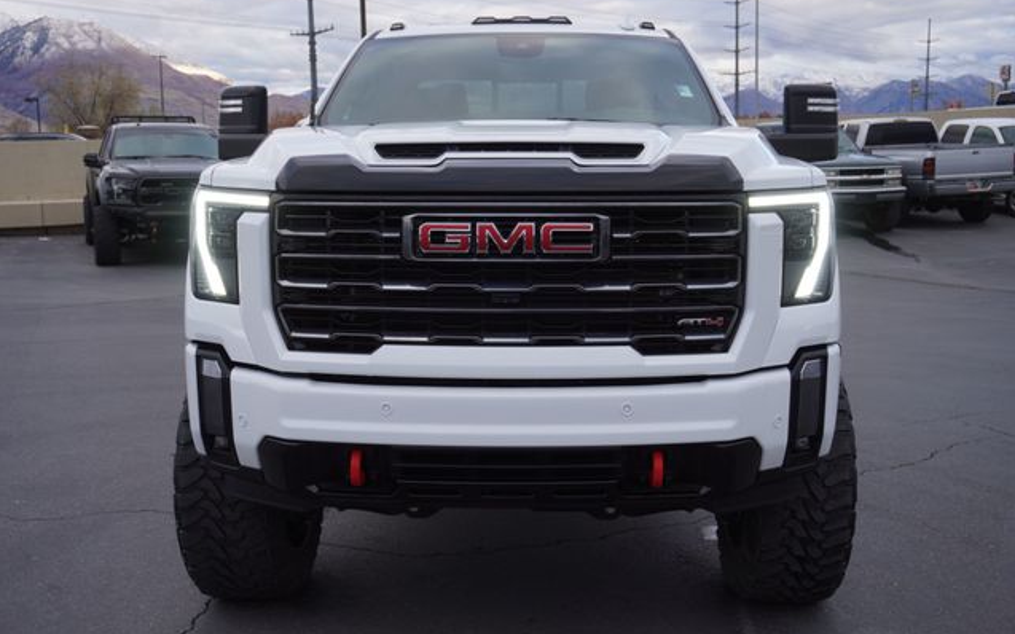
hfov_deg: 49.3
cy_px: 317
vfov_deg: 32.0
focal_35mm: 40
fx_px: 1106
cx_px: 507
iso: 100
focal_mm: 26
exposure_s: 1/80
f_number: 5
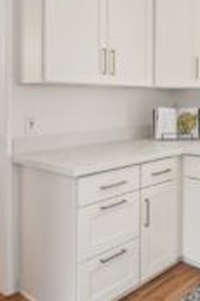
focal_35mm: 37
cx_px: 181
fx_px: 309
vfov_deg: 51.0
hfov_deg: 33.9
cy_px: 102
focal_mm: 16
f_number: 8
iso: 1600
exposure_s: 1/80
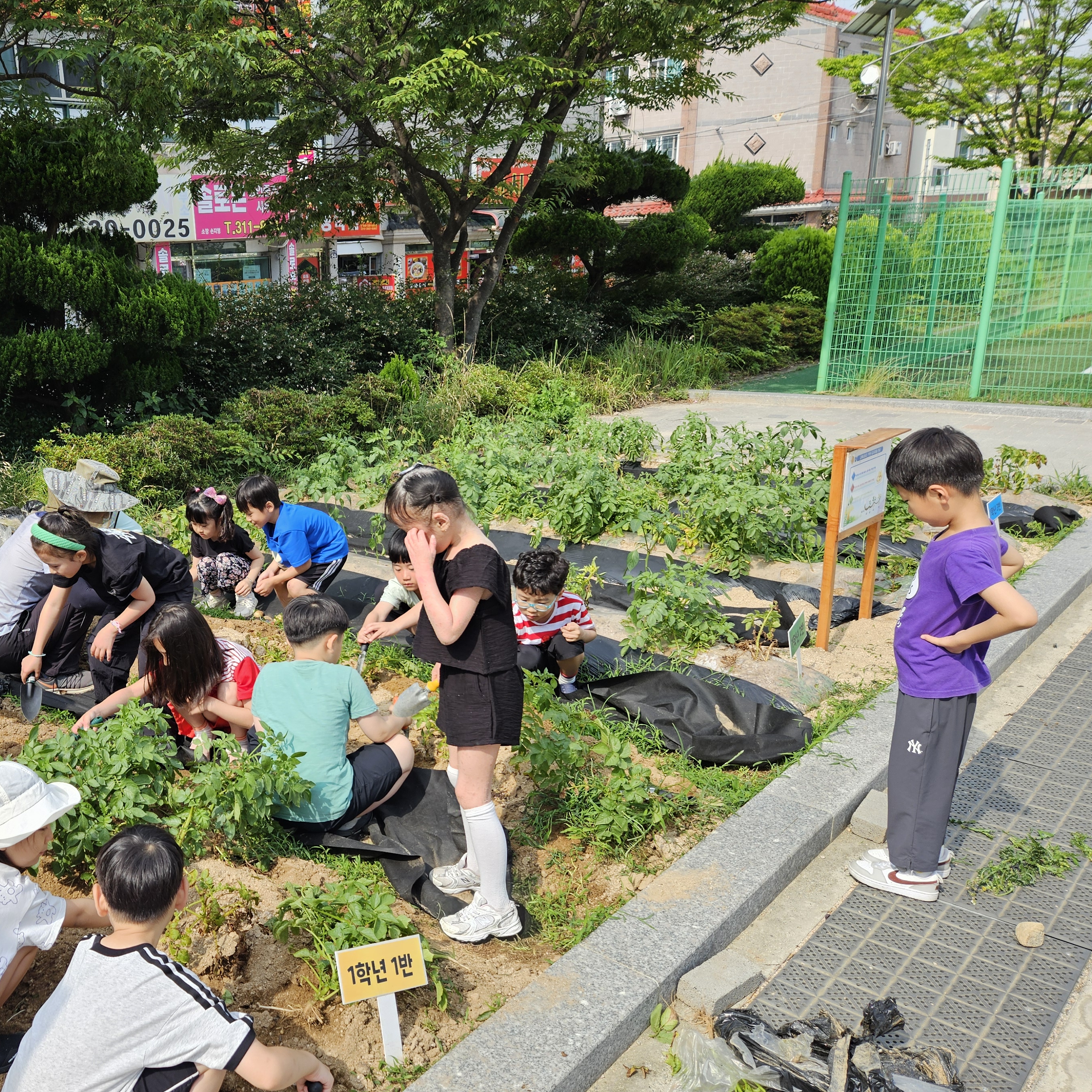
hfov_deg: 52.2
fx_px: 1071
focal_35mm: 30
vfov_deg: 53.9
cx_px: 305
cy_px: 601
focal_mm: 5.4
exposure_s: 1/728
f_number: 1.8
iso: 25
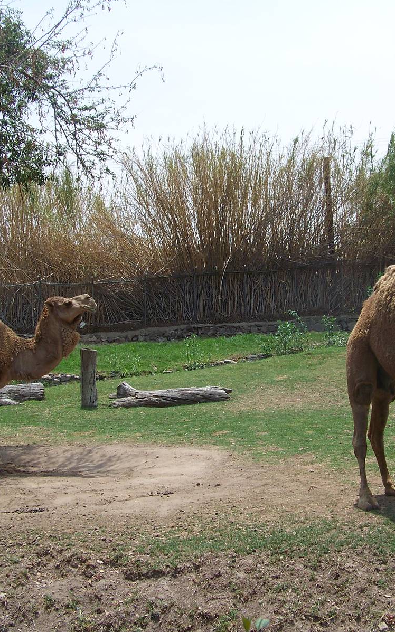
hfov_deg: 25.3
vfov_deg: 39.6
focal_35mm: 51
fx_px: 879
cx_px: 236
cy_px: 316
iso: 64
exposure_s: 1/500
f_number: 4
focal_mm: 5.85
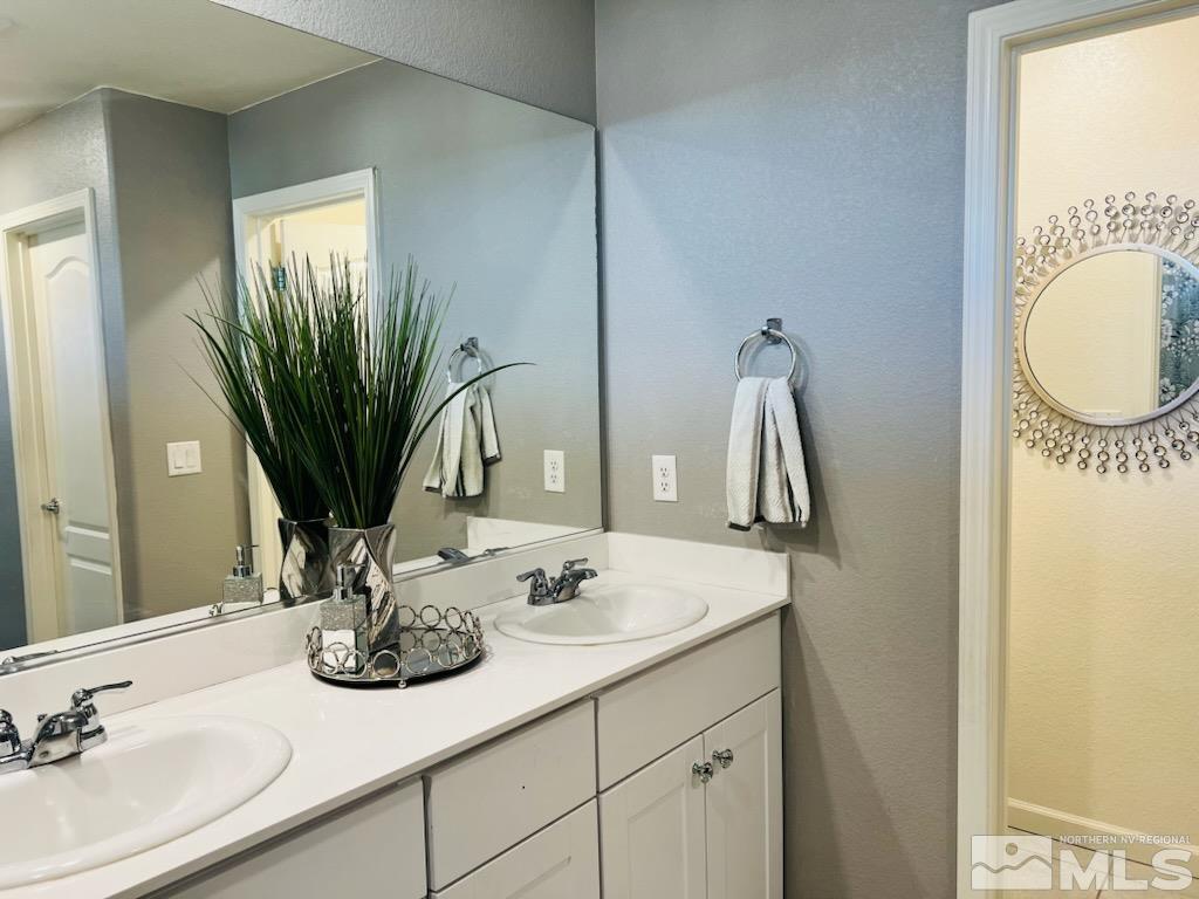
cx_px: 600
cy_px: 450
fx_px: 901
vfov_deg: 53.1
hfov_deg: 67.3
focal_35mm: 26
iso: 125
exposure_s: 1/120
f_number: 1.5
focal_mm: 5.7
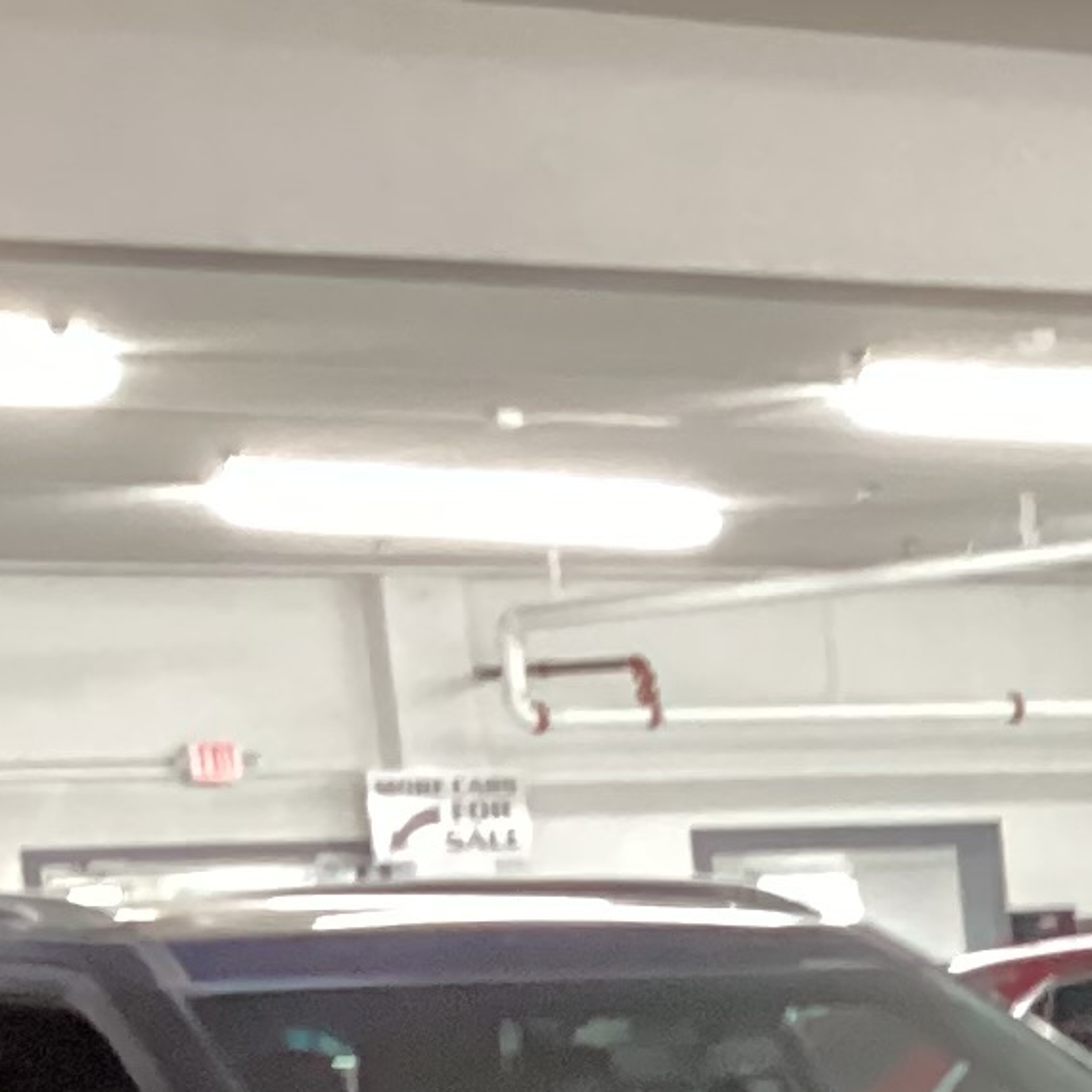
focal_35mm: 157
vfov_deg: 10.3
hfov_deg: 10.4
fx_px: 5603
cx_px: 2056
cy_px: 2144
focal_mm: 3.3
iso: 400
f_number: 2.4
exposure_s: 1/30
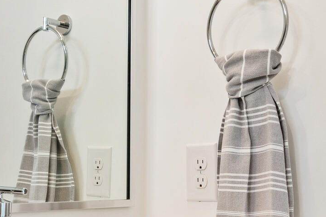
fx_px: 570
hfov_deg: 31.9
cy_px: 189
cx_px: 150
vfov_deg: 21.2
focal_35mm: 63
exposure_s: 1/1.25
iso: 100
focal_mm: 10
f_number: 8
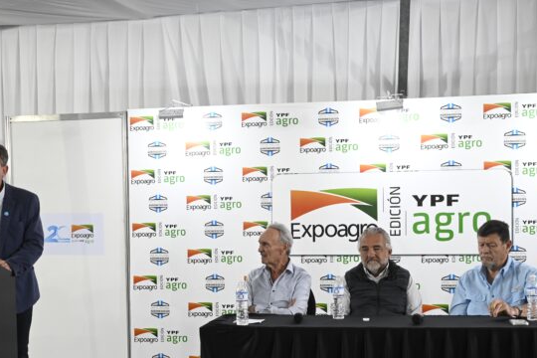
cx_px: 233
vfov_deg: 24.9
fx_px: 805
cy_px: 246
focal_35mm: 54
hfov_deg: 36.8
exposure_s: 1/125
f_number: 5
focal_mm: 38
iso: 4000
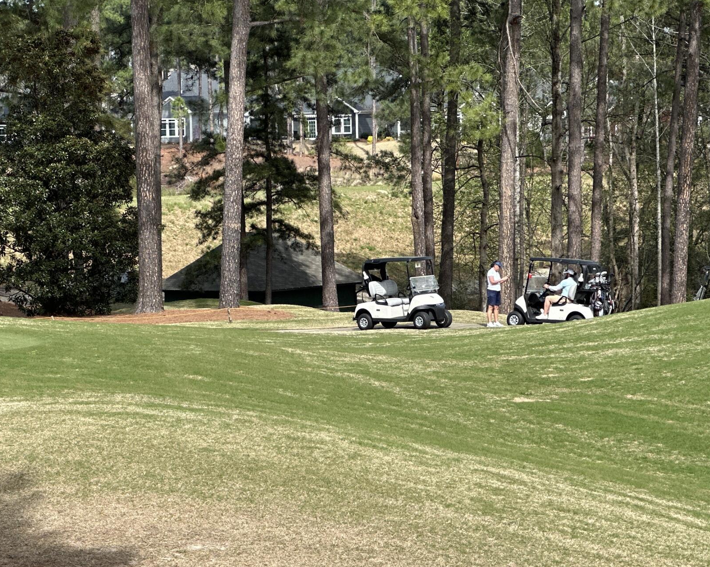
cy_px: 437
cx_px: 106
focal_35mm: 140
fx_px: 2941
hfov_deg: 13.7
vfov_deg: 11.0
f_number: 2.8
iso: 32
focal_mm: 9
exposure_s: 1/358
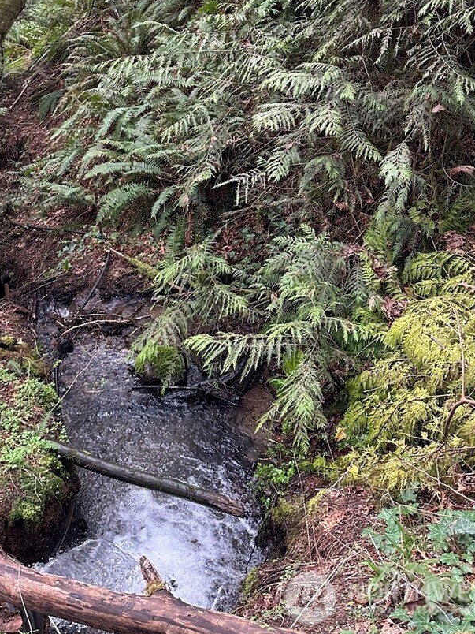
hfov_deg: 32.7
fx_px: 787
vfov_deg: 40.6
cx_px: 100
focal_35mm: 43
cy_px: 67
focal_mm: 6.86
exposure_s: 1/121
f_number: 1.78
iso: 200
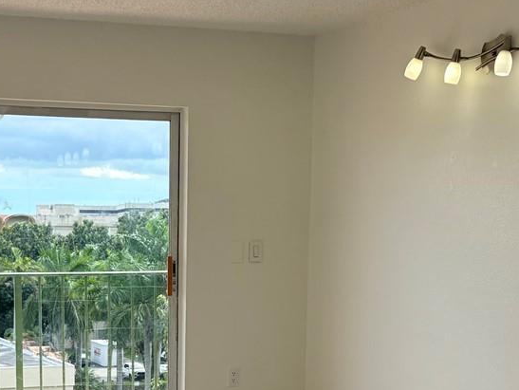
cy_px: 379
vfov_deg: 18.9
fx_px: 1140
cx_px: 140
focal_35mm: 76
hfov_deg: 25.4
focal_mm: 5.96
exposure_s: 1/1517
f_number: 1.6
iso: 50
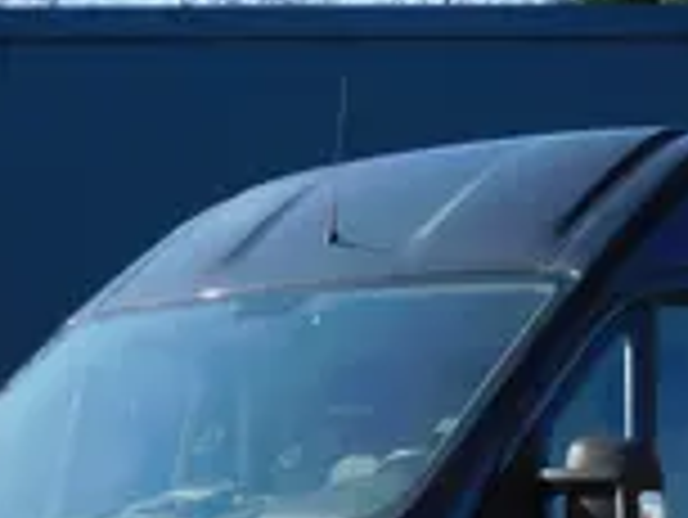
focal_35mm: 172
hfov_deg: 11.5
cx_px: 517
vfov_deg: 8.6
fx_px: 3421
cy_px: 473
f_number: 4
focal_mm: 9.9
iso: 125
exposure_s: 1/500
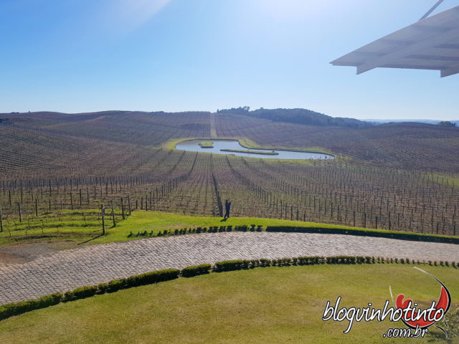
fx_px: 345
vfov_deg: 53.1
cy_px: 172
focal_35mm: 26
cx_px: 230
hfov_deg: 67.3
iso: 40
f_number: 1.7
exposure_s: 1/3112
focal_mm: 4.2
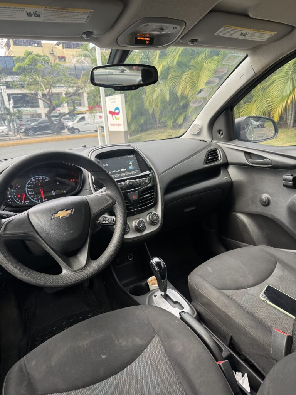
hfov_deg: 56.8
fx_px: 274
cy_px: 198
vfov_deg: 71.6
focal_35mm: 24
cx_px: 148
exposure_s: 1/121
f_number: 1.78
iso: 125
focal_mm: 6.76
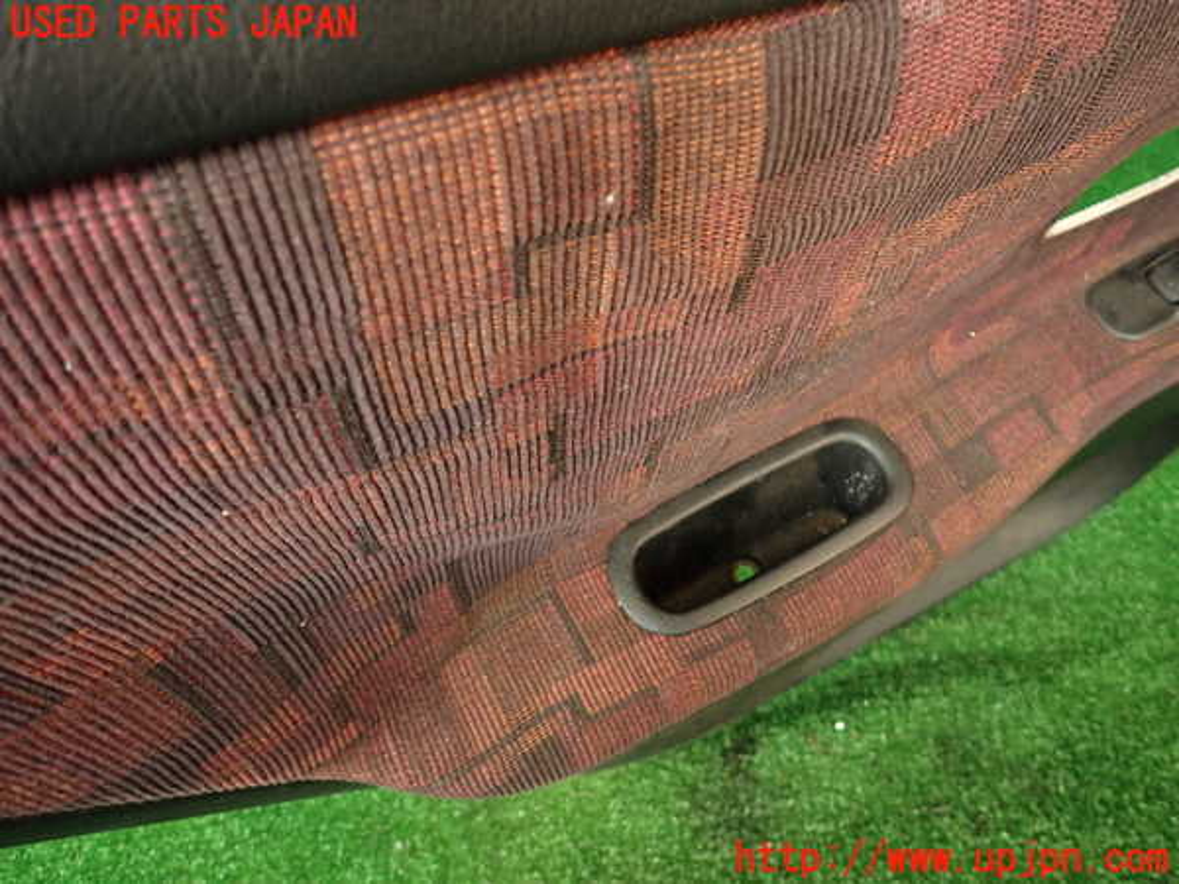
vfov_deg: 54.9
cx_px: 590
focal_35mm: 25
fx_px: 851
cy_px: 442
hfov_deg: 69.4
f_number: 2
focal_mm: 4.5
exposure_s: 1/60
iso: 200
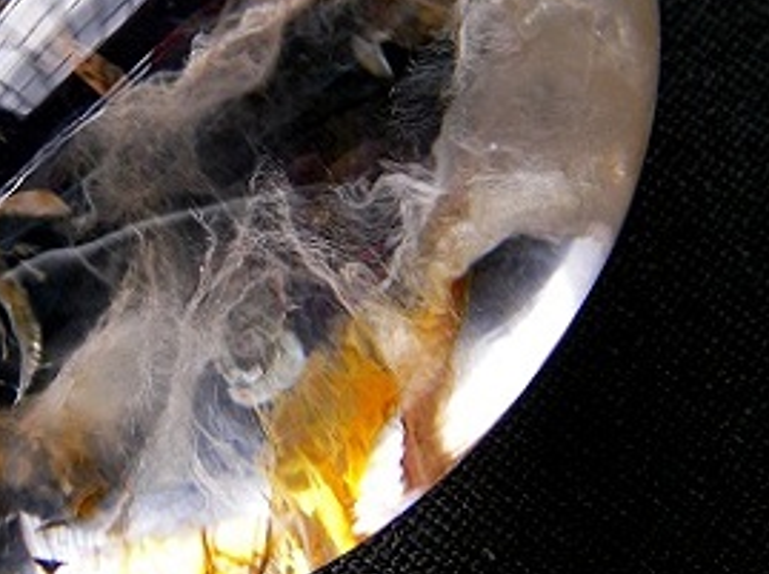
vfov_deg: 17.9
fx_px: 1819
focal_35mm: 82
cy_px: 213
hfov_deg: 23.6
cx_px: 203
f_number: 3.5
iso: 78
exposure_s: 1/62.5
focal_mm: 8.1
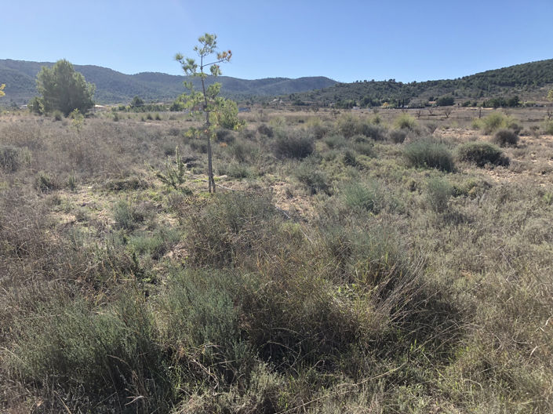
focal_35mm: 28
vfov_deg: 49.7
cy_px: 207
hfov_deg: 63.5
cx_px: 276
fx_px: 447
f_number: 1.8
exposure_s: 1/1919
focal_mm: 3.99
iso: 20
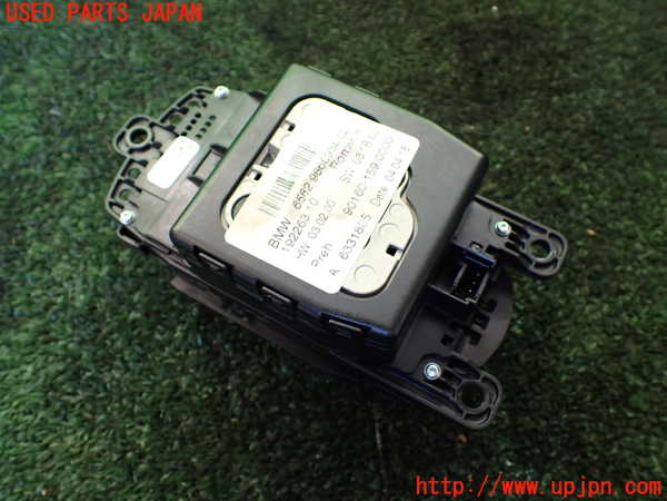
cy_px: 250
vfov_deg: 46.8
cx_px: 334
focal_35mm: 30
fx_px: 578
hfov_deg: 60.0
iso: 320
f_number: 2.3
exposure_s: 1/125
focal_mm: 5.4
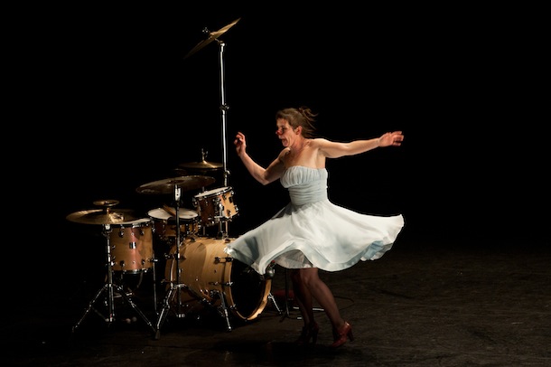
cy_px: 184
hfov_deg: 10.3
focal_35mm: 200
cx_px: 276
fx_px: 3059
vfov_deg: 6.9
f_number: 4
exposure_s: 1/250
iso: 2500
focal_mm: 200
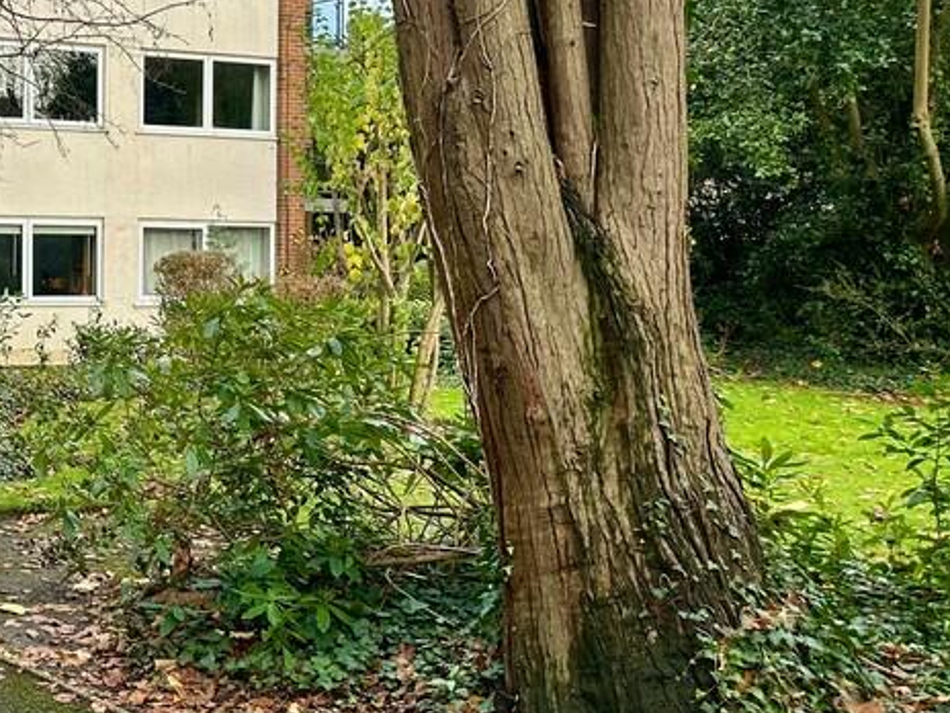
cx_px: -43
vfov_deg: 27.2
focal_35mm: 53
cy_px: 178
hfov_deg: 32.6
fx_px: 1455
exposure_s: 1/729
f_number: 1.78
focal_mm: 6.86
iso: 80
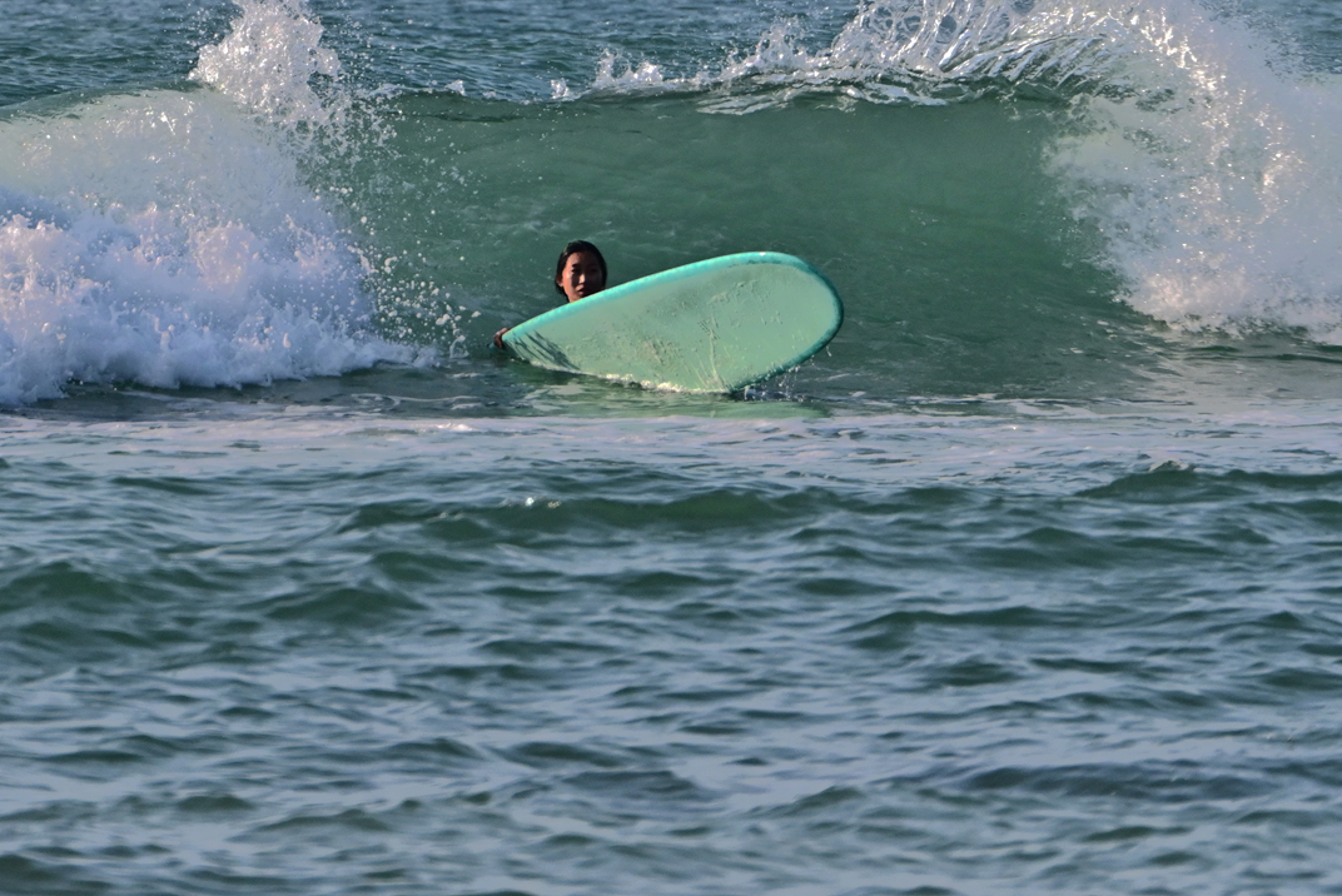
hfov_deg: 7.1
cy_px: 411
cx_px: 730
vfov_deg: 4.7
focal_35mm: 291
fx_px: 10853
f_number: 8
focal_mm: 260
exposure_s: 1/2000
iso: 500
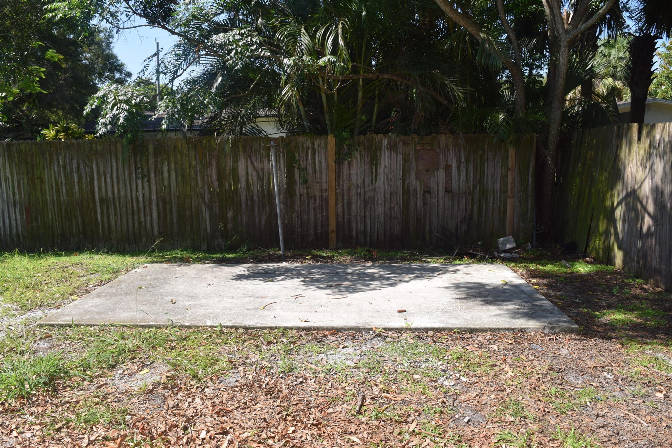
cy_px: 224
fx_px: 560
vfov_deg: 43.6
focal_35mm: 30
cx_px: 336
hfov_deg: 61.9
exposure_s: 1/200
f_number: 8
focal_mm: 20
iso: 100
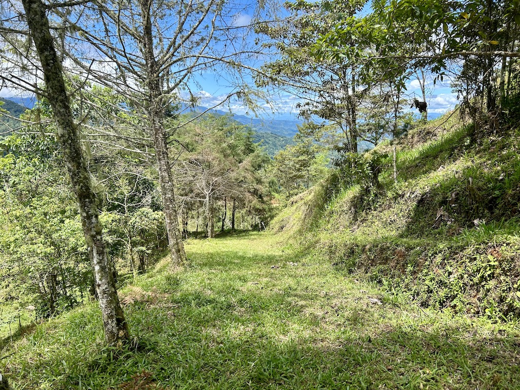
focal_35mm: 26
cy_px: 195
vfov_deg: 53.1
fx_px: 391
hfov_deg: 67.3
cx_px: 260
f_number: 1.5
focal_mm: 5.7
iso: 50
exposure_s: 1/1869
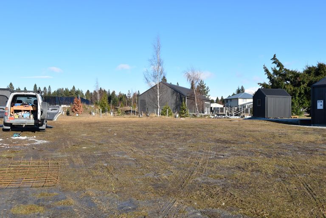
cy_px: 109
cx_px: 163
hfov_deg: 53.1
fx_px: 326
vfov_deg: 36.9
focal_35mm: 36
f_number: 9
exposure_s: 1/400
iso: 200
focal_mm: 24
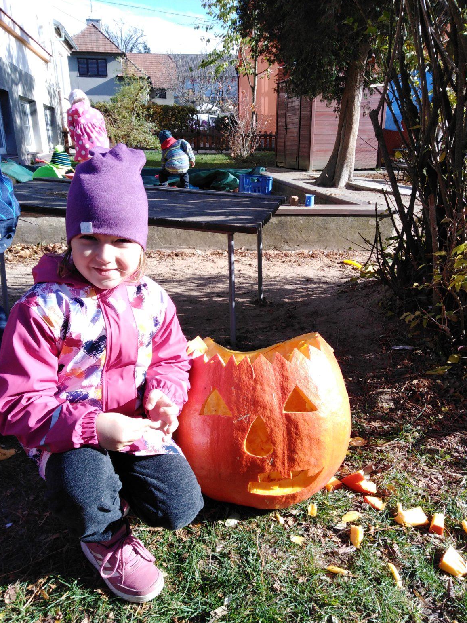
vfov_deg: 65.3
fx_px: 486
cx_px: 232
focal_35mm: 27
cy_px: 320
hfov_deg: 51.4
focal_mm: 3.46
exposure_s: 1/419
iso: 100
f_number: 2.2
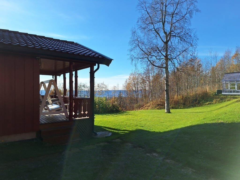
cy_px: 90
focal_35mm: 23
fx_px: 159
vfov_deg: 58.9
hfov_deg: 73.9
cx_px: 120
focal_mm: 5.54
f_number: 1.8
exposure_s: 1/2833
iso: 40
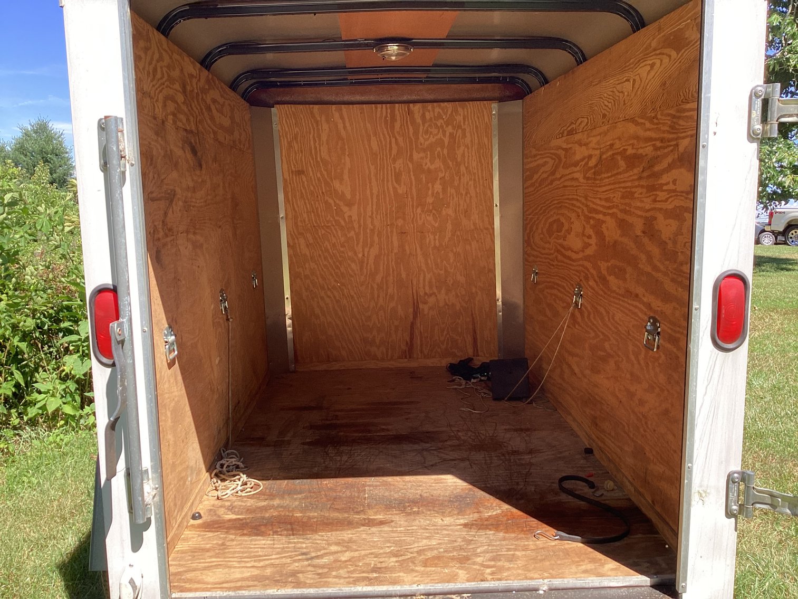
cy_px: 300
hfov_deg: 58.3
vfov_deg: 45.4
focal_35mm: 31
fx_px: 715
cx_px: 399
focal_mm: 3.3
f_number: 2.4
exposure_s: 1/171
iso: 25
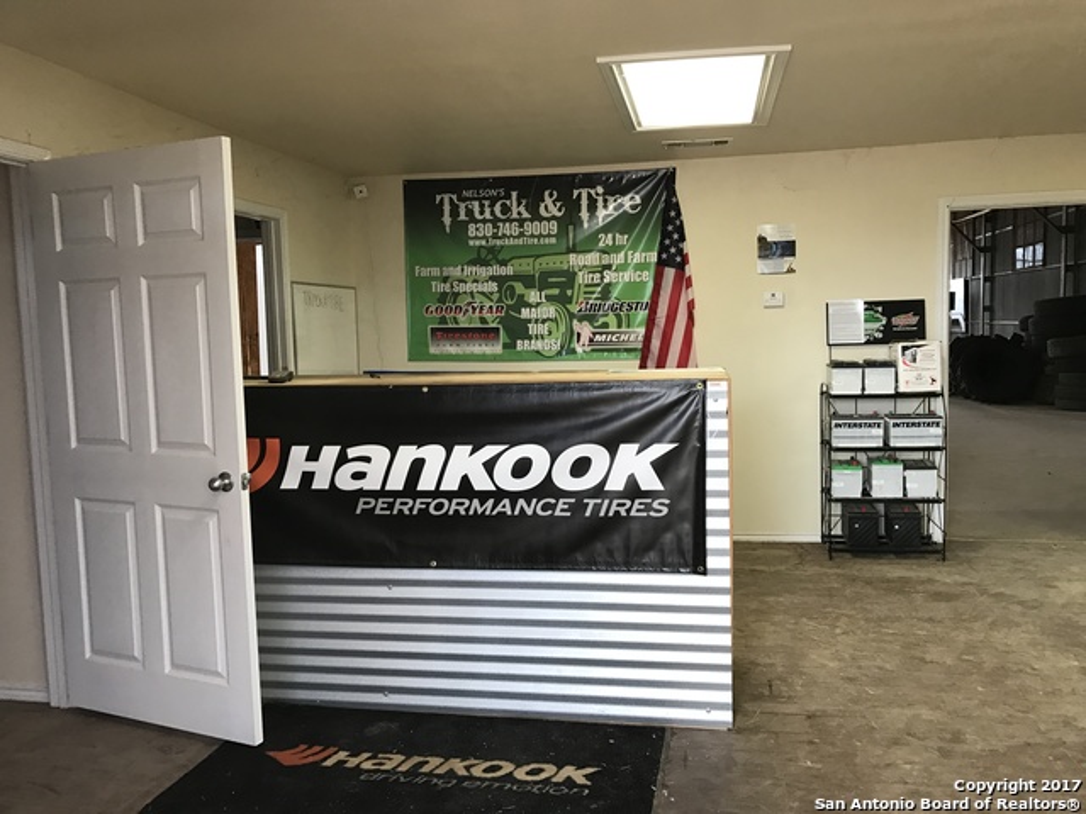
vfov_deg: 49.7
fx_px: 878
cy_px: 407
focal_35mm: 28
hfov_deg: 63.4
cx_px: 543
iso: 25
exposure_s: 1/30
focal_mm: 3.99
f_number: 1.8
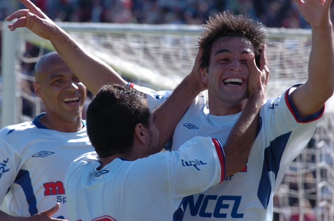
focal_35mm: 450
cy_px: 110
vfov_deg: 3.0
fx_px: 4167
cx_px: 167
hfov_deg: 4.6
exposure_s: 1/640
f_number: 11
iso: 800
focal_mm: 300
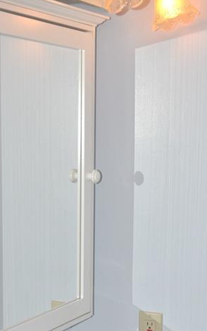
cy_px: 260
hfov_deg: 15.2
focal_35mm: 86
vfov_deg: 23.8
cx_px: 79
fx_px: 774
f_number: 5
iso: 800
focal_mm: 35
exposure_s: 1/60
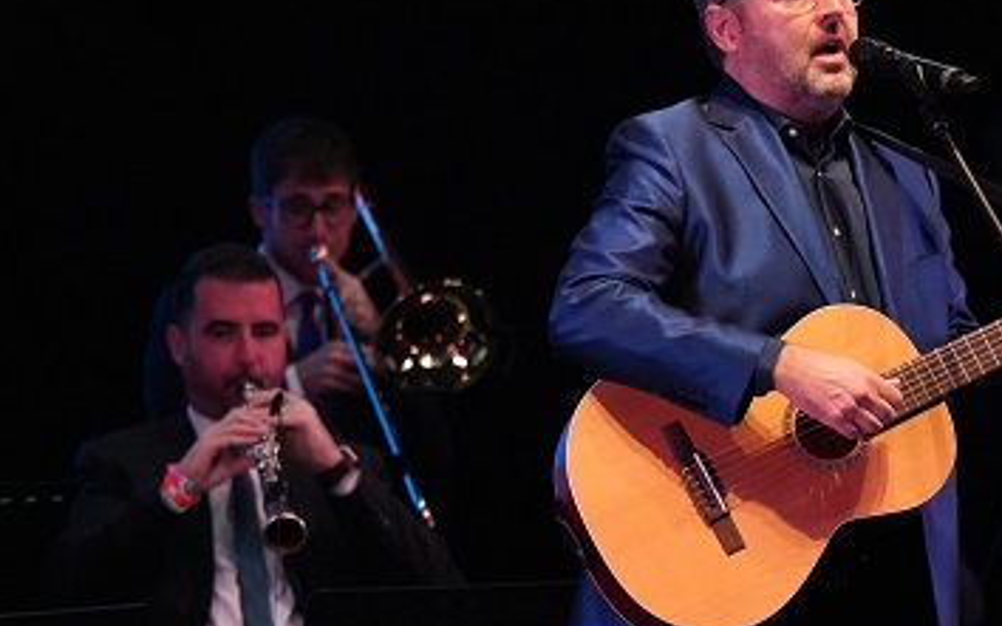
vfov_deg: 3.7
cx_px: 827
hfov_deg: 5.9
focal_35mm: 357
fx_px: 9746
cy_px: 384
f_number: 4
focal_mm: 200
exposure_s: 1/640
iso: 10000
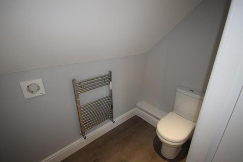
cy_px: 81
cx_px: 122
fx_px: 111
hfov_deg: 95.0
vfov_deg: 72.1
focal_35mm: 16
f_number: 4.2
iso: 800
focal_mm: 11
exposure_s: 1/60
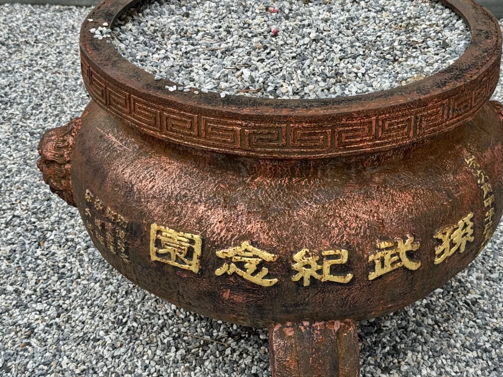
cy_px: 164
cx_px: 275
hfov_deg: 32.2
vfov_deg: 24.4
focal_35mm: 60
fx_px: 872
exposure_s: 1/3610
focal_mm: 6.76
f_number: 1.78
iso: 64
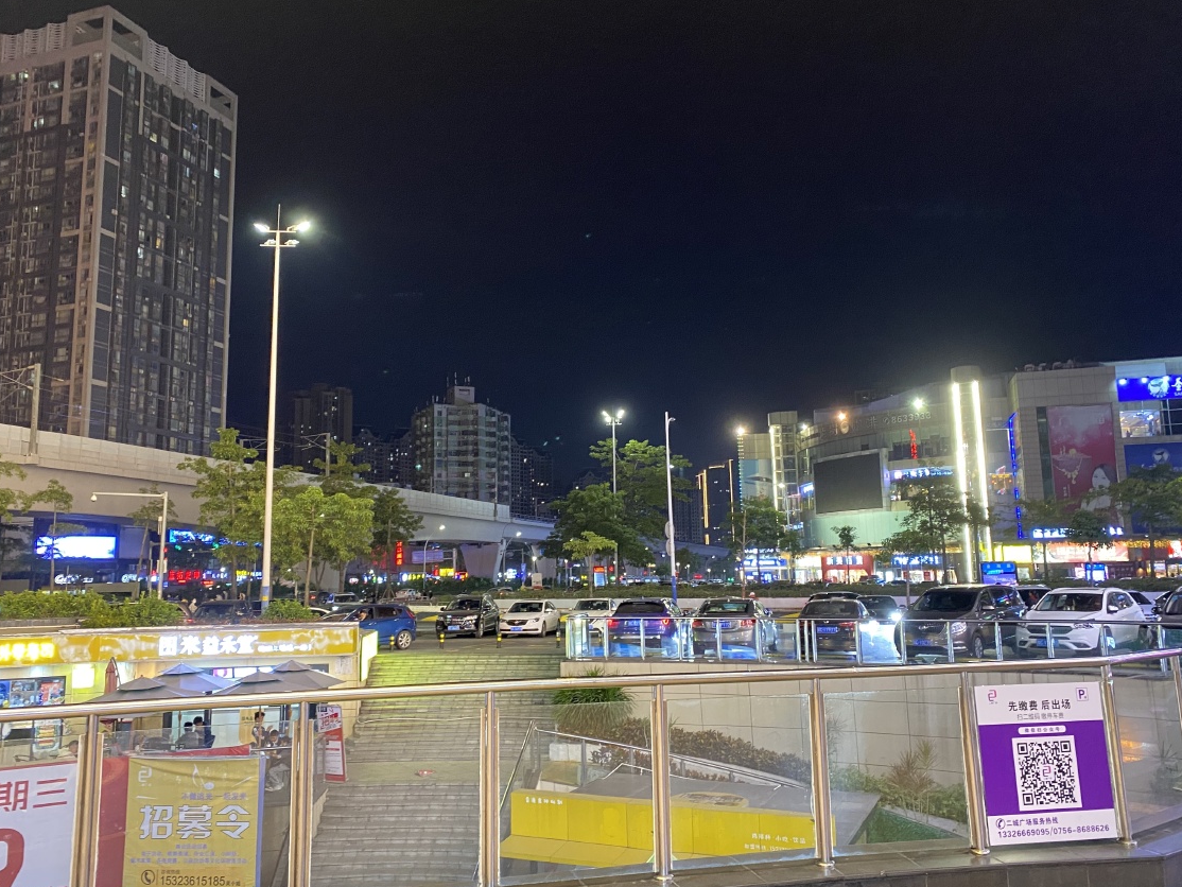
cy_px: 438
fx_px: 956
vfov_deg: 49.8
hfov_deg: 63.4
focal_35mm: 28
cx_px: 563
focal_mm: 4.25
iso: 400
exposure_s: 1/33
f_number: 1.8
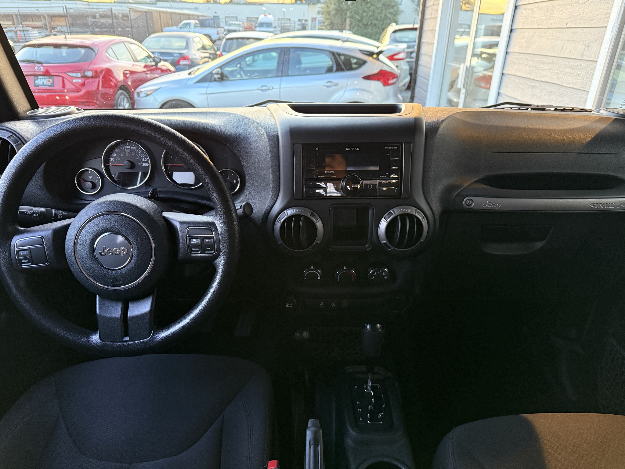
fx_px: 433
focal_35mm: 24
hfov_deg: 71.6
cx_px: 312
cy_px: 234
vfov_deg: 56.8
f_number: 1.78
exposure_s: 1/60
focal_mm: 6.76
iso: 800
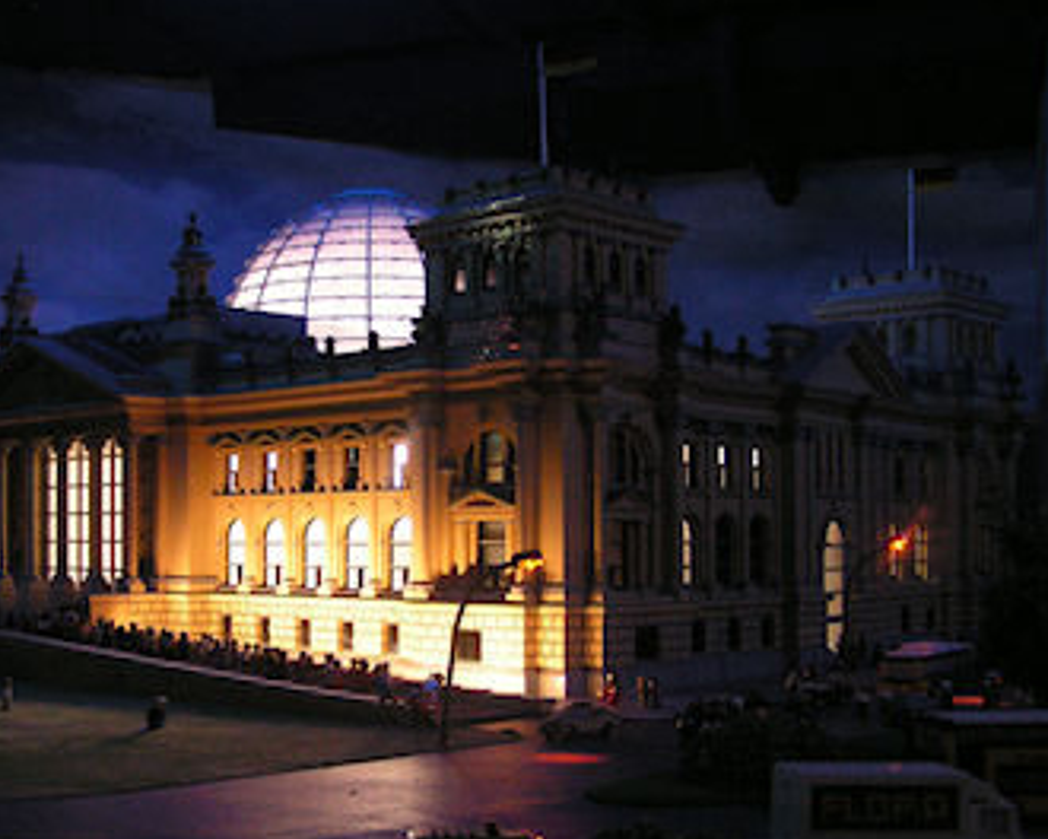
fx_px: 1582
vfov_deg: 29.6
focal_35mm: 51
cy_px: 481
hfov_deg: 36.4
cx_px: 378
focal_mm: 6.3
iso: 200
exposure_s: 1/4
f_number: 2.8
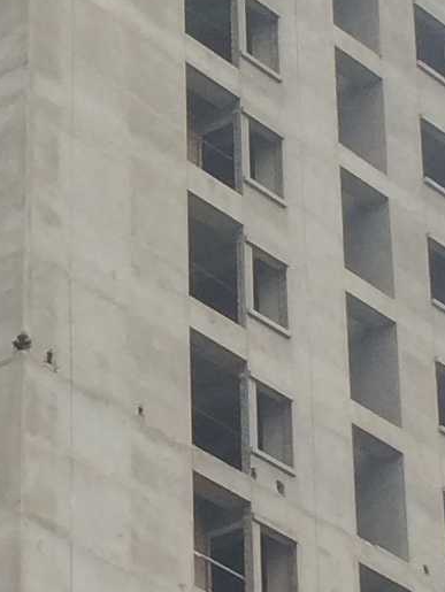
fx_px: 3253
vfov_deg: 10.4
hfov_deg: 7.7
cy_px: 169
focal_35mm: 190
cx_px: -163
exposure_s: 1/695
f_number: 2.2
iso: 32
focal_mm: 4.12
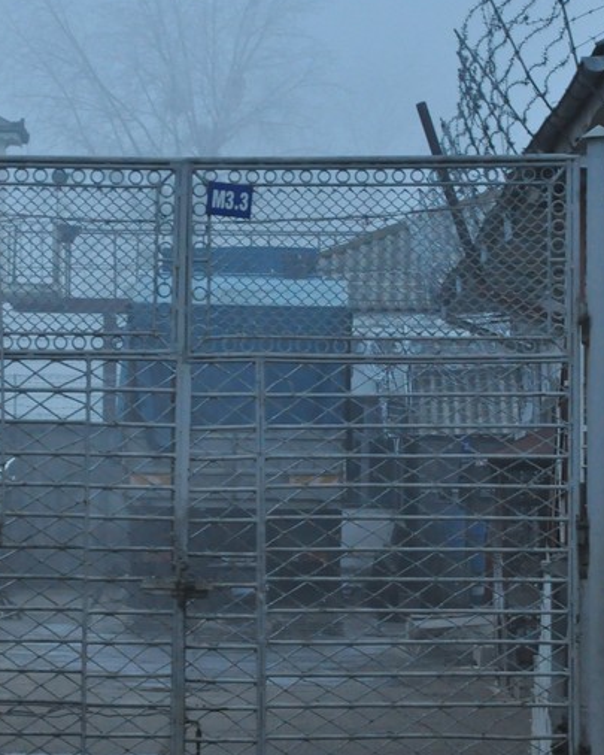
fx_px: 5587
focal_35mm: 250
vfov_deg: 7.7
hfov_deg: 6.2
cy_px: 383
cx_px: 182
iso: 1600
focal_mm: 75
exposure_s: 1/60
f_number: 5.3
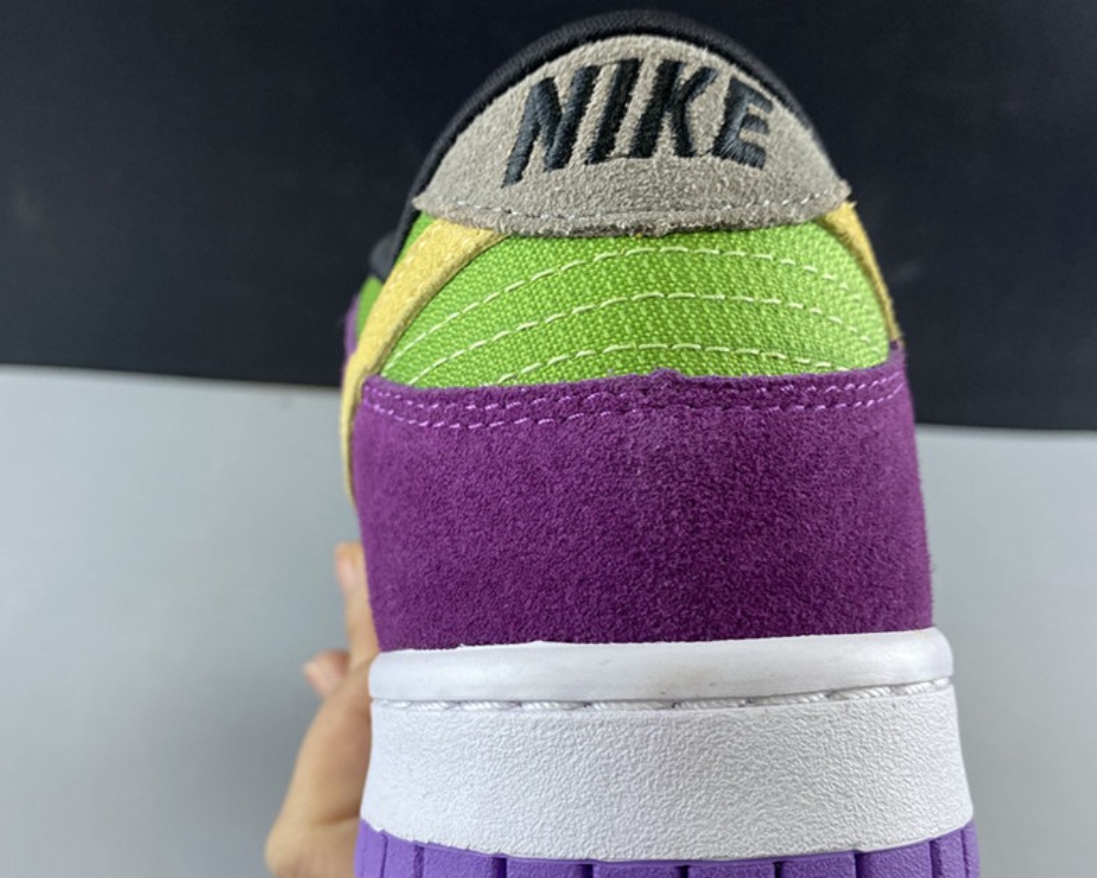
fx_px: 1072
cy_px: 514
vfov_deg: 44.4
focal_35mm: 33
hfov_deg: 54.2
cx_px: 513
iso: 80
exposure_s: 1/100
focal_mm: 4.25
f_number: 1.8
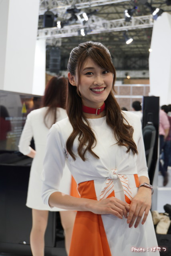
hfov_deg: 24.4
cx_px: 86
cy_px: 128
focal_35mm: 56
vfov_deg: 35.9
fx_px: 395
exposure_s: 1/15
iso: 125
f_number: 4.5
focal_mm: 37
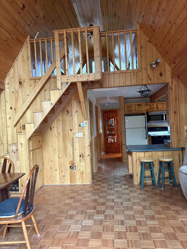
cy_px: 124
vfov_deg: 67.3
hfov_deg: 53.1
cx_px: 94
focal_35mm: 26
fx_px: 187
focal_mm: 5.96
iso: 320
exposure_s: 1/60
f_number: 1.6
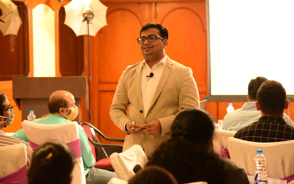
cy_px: 87
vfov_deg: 10.6
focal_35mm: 123
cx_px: 148
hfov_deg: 17.0
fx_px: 985
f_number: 4.5
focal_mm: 120
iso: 7200
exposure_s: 1/100
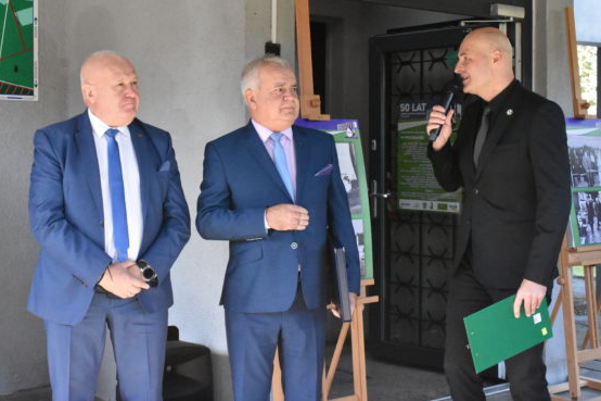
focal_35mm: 58
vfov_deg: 23.4
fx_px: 968
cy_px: 175
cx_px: 276
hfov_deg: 34.5
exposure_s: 1/500
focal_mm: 34
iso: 8000
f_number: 11
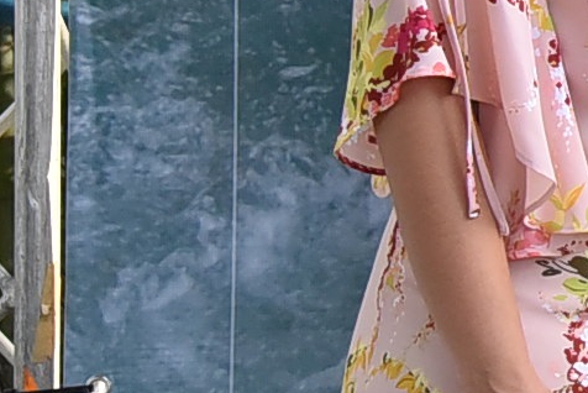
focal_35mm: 278
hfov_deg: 6.6
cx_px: 1849
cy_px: -42
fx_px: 4543
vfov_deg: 4.9
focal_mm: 44
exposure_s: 1/320
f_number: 8
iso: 2200
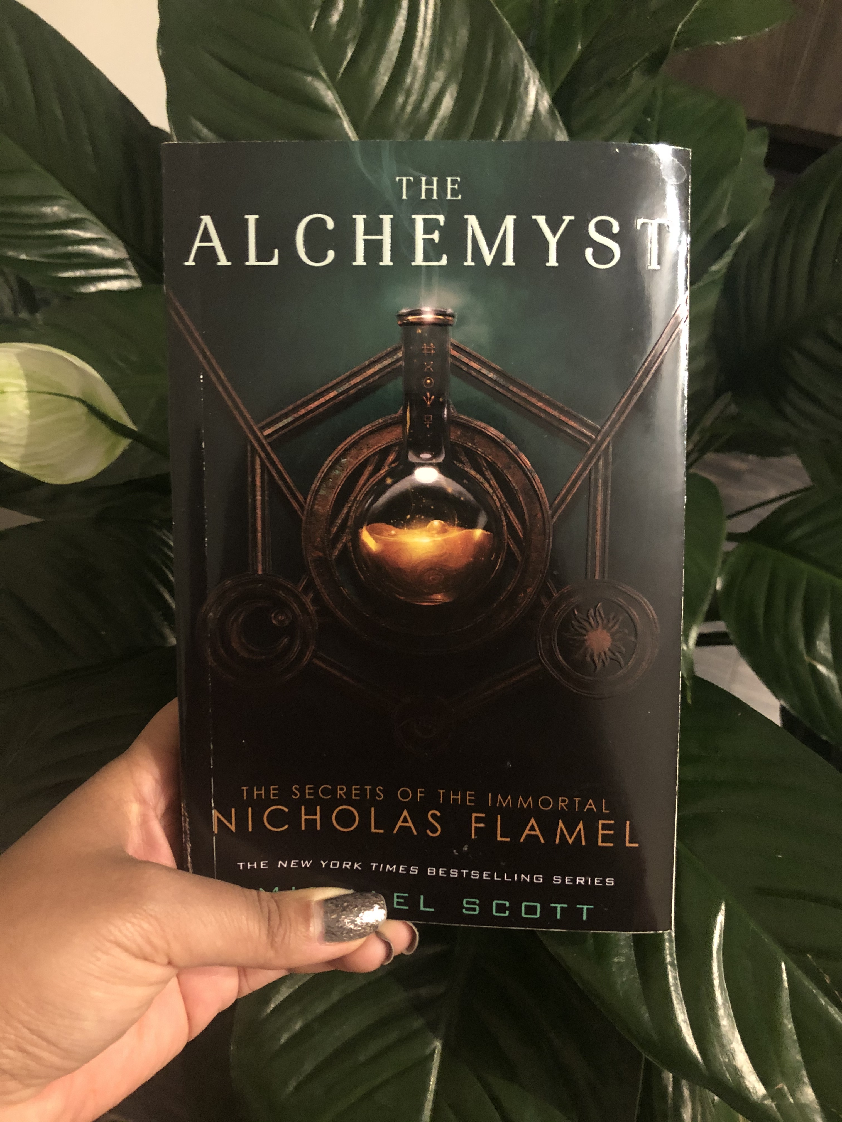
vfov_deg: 63.4
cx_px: 421
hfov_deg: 49.7
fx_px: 908
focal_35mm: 28
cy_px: 561
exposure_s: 1/4
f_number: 1.8
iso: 125
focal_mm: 3.99
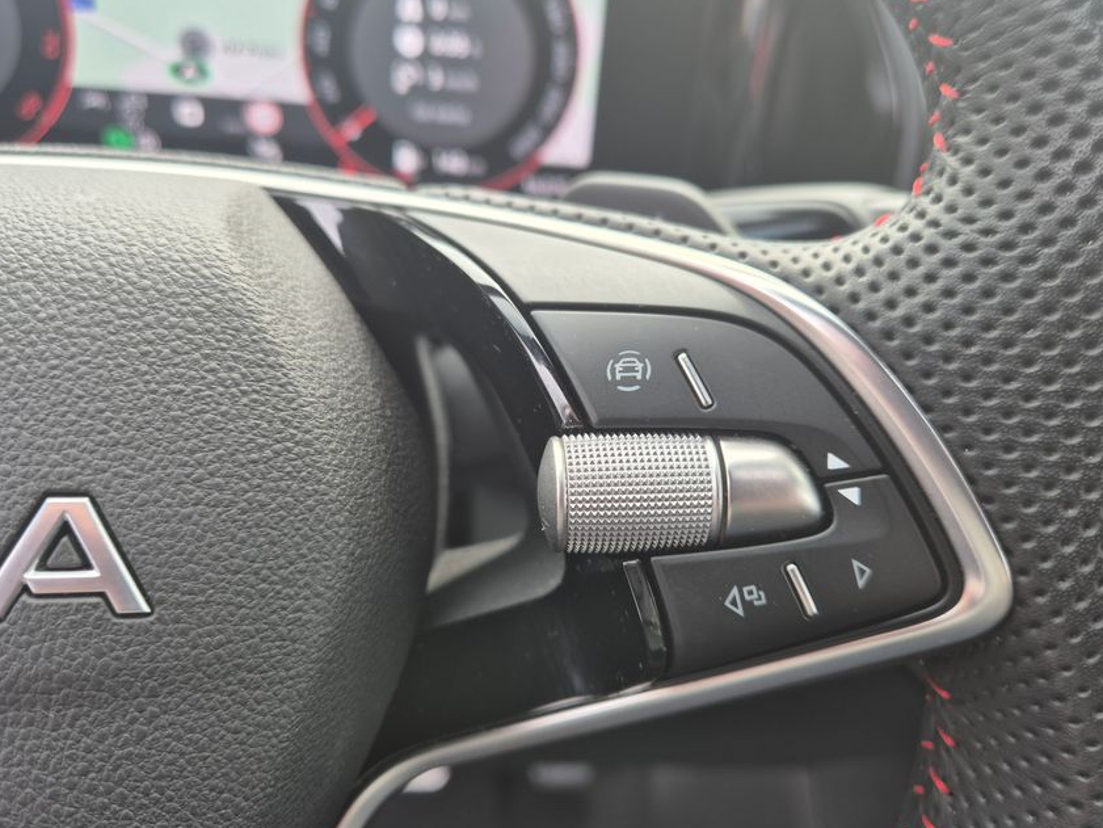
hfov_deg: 63.4
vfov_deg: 49.7
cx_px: 576
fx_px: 892
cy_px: 394
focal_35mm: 28
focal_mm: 5.4
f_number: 1.8
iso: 25
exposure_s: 1/81
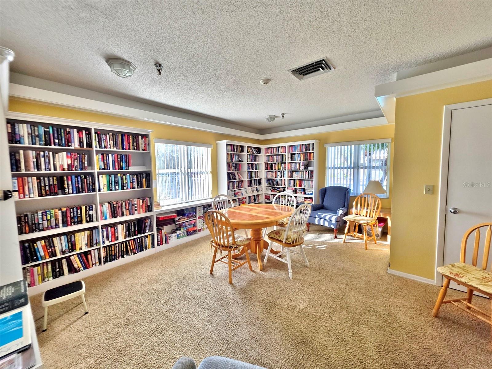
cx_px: 246
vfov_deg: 89.9
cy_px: 184
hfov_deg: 106.2
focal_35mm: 13
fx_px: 185
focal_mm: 2.2
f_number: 1.9
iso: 40
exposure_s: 1/120
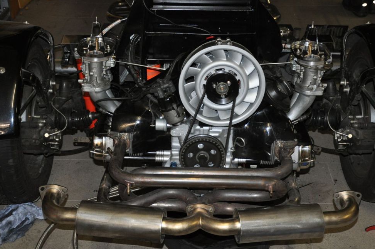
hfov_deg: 33.4
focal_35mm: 60
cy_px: 124
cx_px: 195
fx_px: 624
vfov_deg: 22.6
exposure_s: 1/60
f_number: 4.5
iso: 800
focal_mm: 38
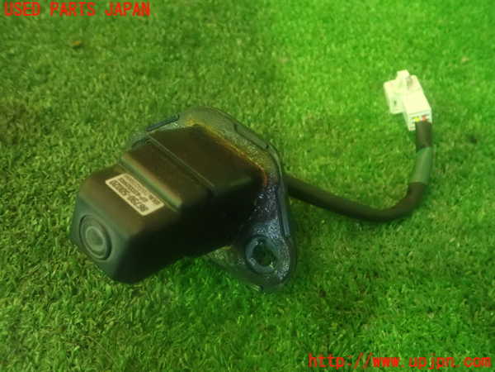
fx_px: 429
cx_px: 248
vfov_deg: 46.8
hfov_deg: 60.0
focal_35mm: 30
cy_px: 186
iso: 1600
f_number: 2.3
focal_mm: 5.5
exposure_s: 1/20
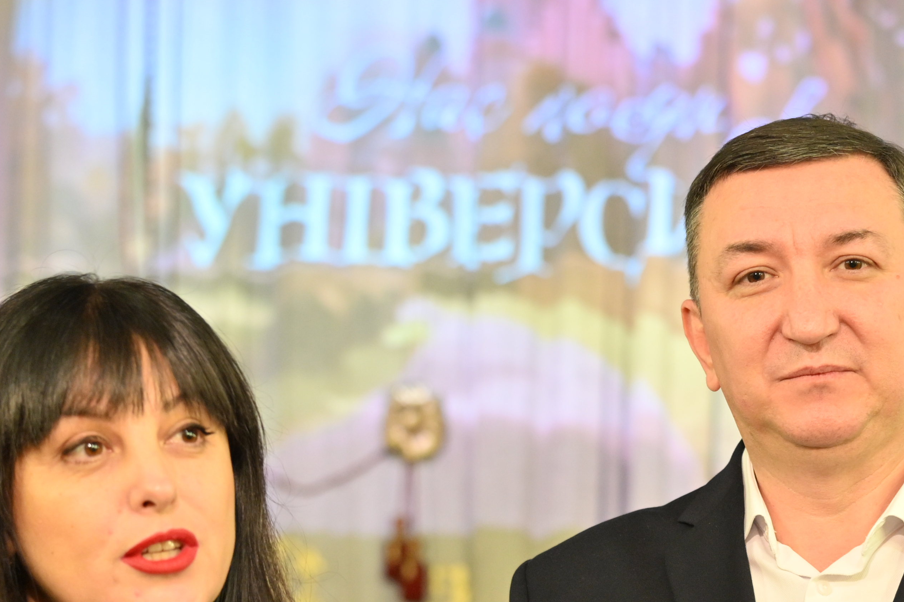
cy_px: 624
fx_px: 2511
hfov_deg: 20.1
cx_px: 781
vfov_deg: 13.5
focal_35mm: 100
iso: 1250
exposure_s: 1/50
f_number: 2.8
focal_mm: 42
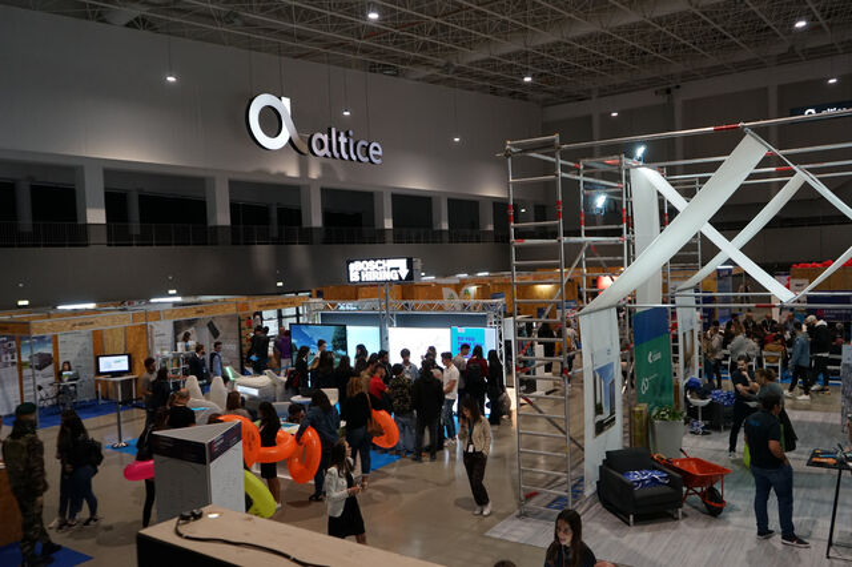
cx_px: 426
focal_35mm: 29
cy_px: 284
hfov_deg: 63.7
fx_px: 686
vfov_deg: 44.9
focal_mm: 29
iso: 1600
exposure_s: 1/160
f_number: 4
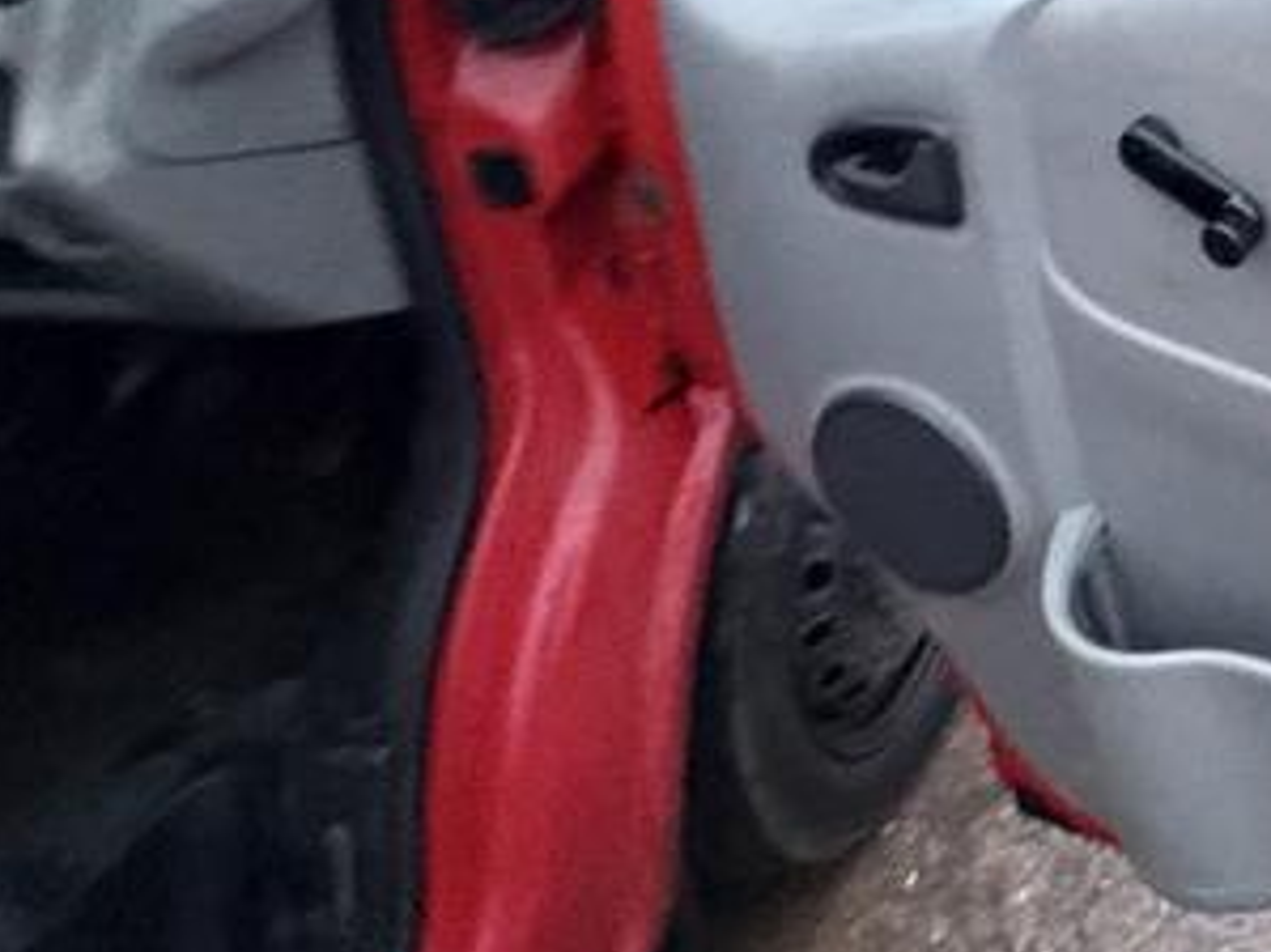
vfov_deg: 29.3
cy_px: -204
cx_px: 1530
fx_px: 1542
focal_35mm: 42
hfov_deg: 35.2
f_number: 2.2
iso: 1000
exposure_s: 1/40
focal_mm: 2.22
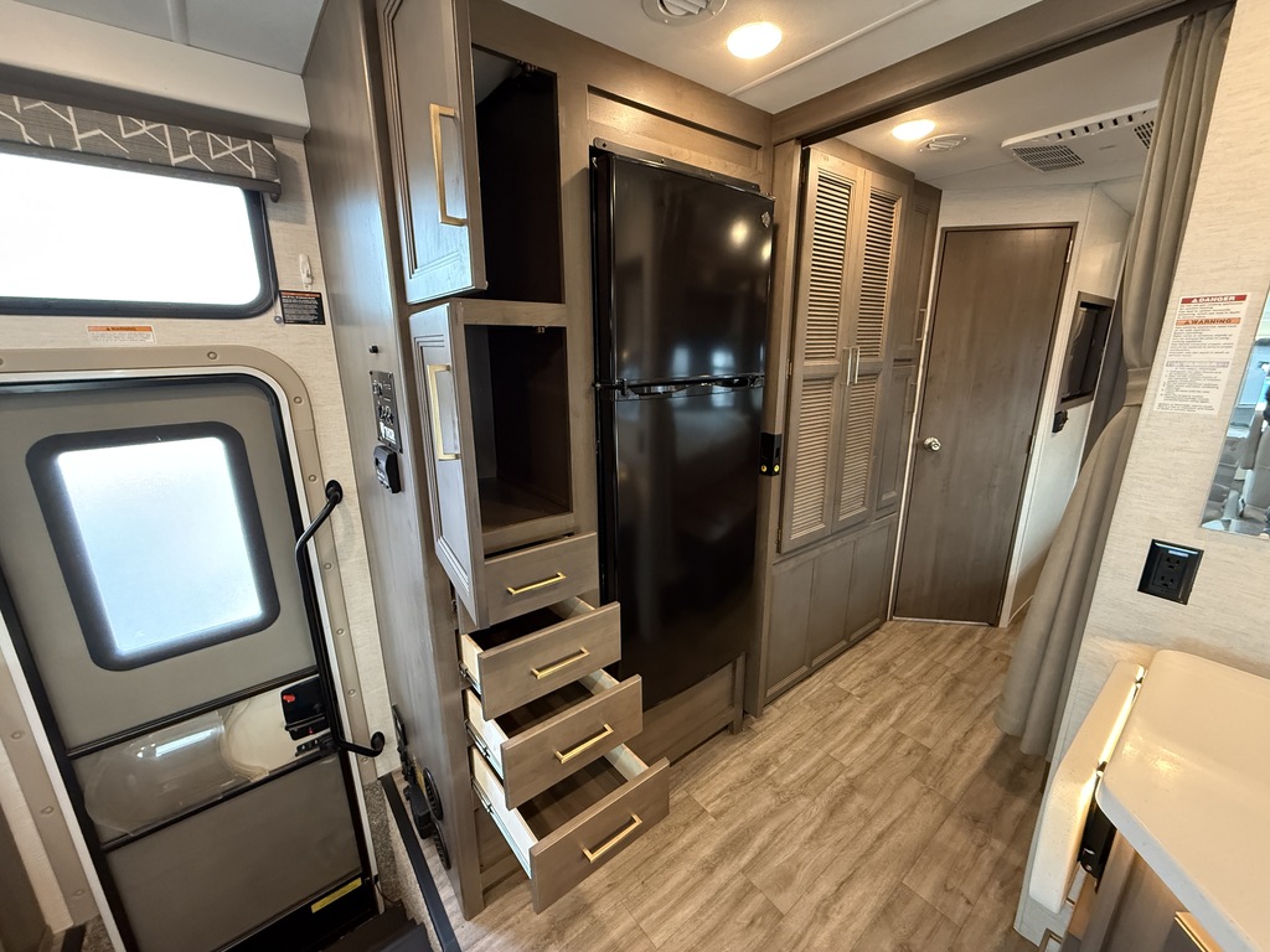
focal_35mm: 14
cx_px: 635
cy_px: 476
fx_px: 514
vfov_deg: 85.7
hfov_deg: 102.1
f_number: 2.2
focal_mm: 2.22
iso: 800
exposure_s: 1/60
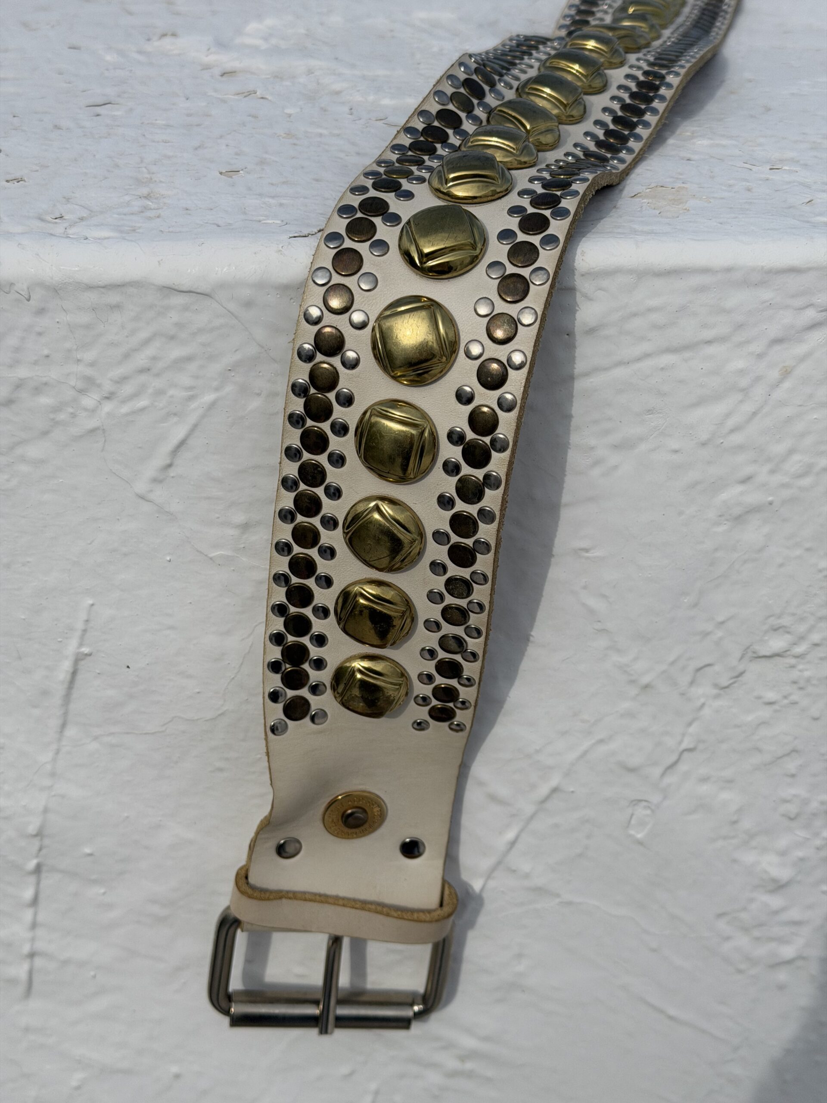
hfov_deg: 30.3
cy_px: 552
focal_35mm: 48
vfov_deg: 39.7
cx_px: 414
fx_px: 1529
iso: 64
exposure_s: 1/8772
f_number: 1.78
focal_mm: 6.76
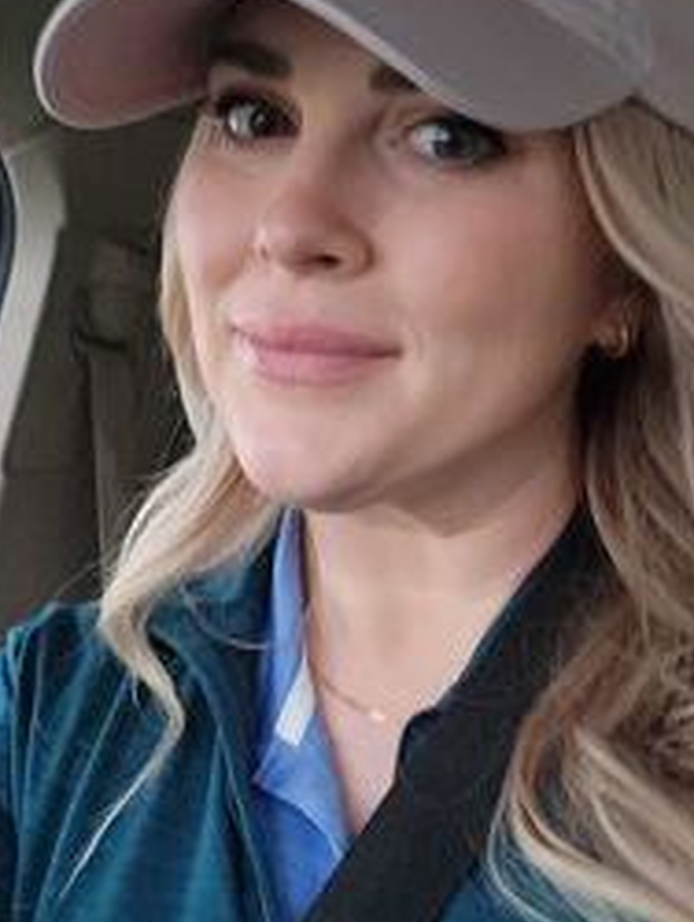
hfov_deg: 32.9
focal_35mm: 44
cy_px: 465
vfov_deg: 42.9
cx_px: 314
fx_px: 1174
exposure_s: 1/17
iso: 1000
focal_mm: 3.3
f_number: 2.2
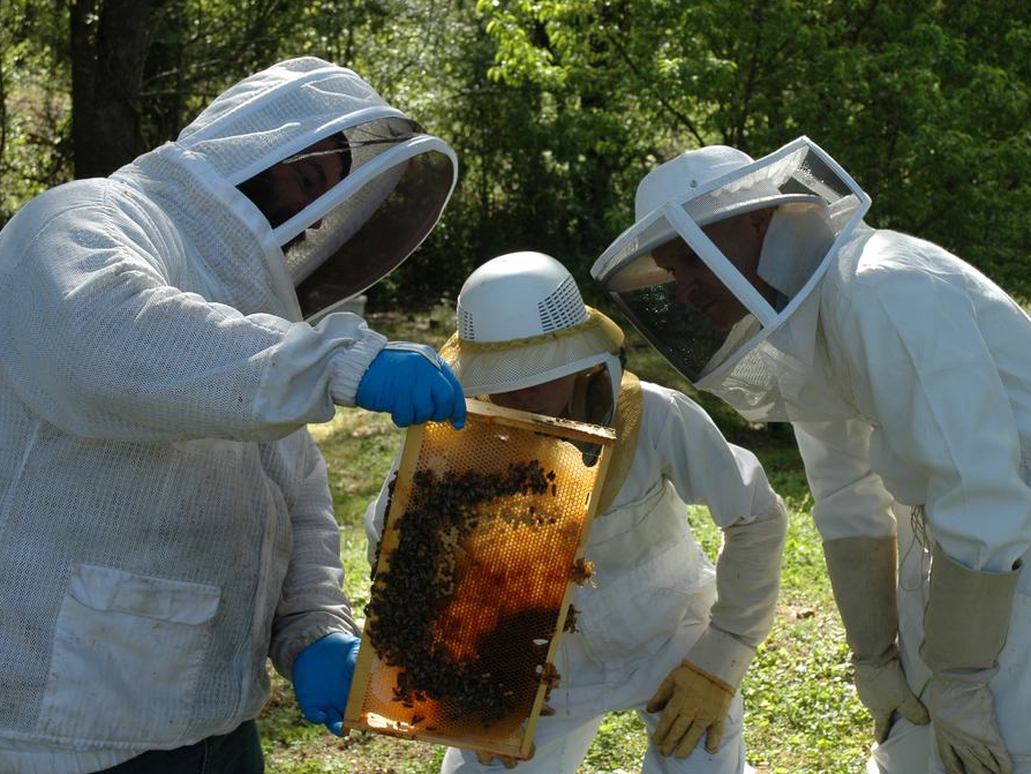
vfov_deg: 27.8
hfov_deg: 36.4
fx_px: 1566
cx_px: 590
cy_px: 392
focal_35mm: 53
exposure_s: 1/200
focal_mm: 31
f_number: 7.1
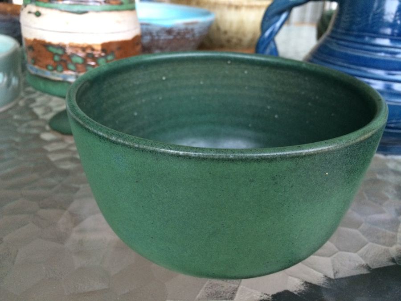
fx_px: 348
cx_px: 200
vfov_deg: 46.8
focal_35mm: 30
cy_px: 150
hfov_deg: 60.0
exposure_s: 1/30
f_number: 2.2
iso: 160
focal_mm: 4.12
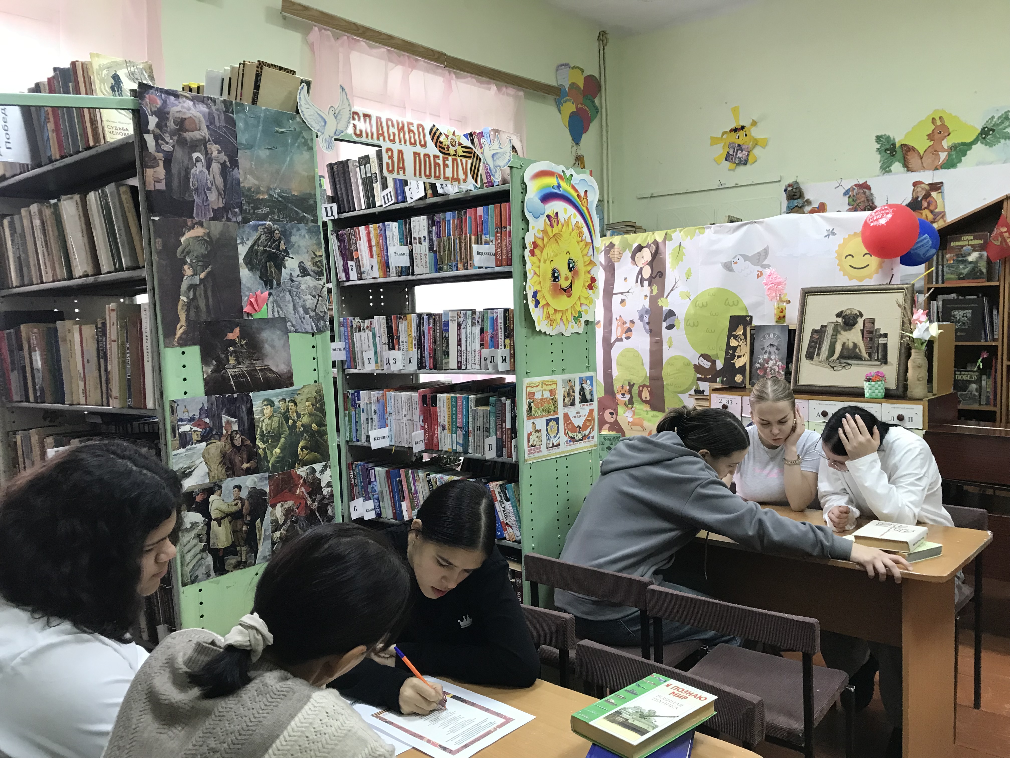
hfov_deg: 63.4
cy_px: 379
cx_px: 505
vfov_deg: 49.7
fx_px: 817
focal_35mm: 28
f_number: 1.8
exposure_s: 1/25
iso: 40
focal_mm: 3.99
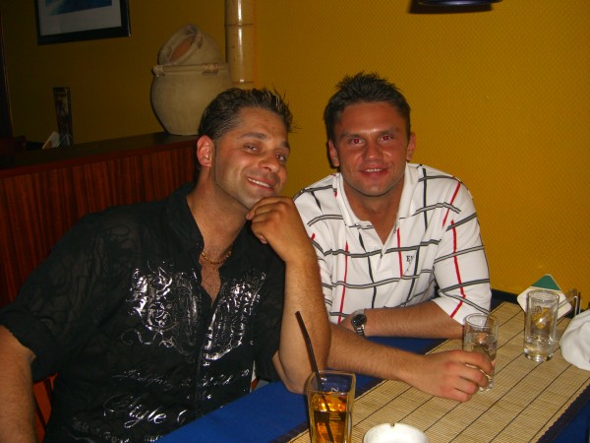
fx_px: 648
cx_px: 295
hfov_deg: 49.0
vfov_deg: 37.7
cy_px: 222
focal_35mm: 38
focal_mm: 7.9
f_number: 2.8
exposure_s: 1/60
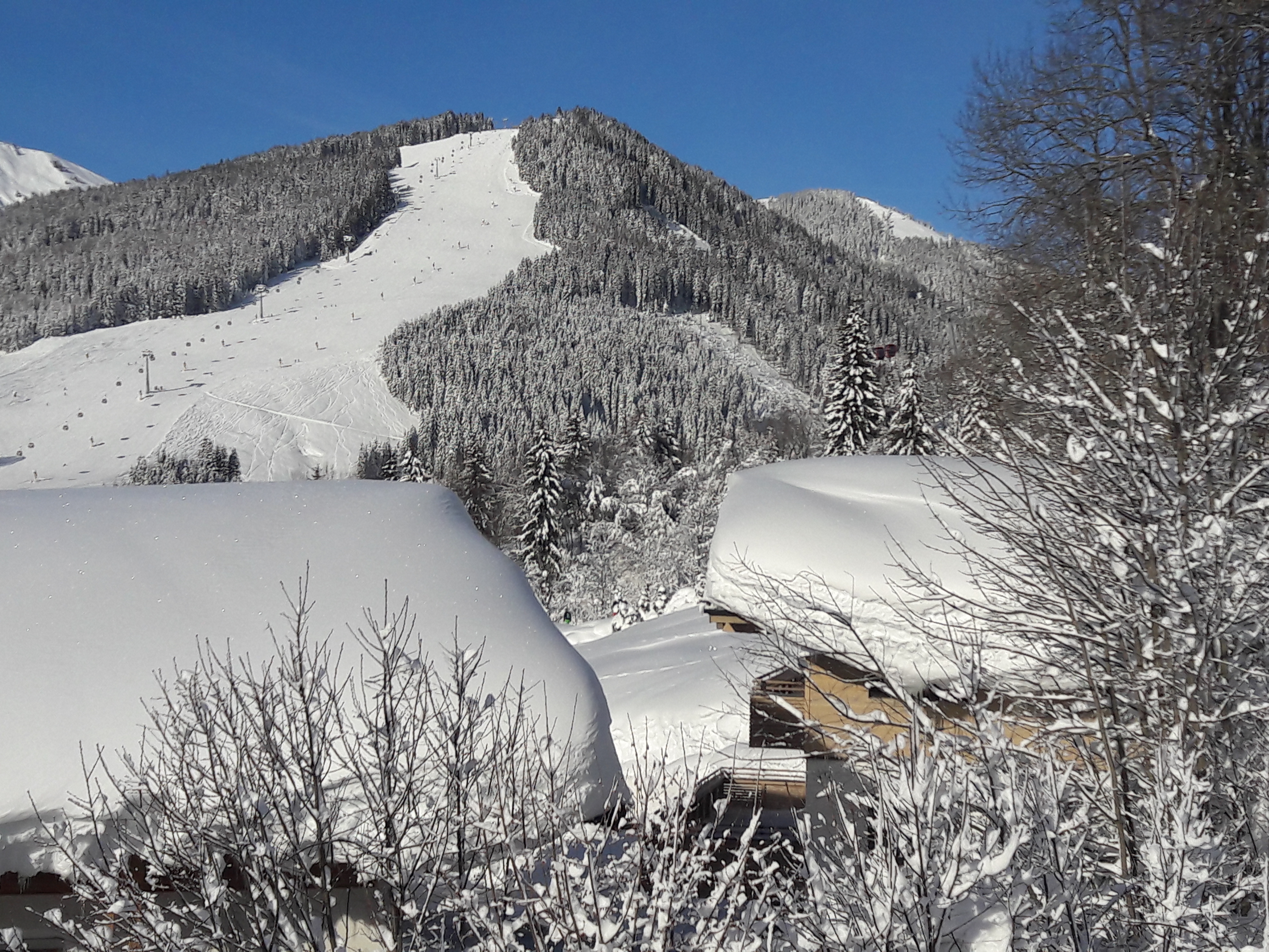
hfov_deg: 63.4
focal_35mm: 28
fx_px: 1026
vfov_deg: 49.7
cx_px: 634
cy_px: 476
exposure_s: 1/4149
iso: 40
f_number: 1.9
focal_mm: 3.7
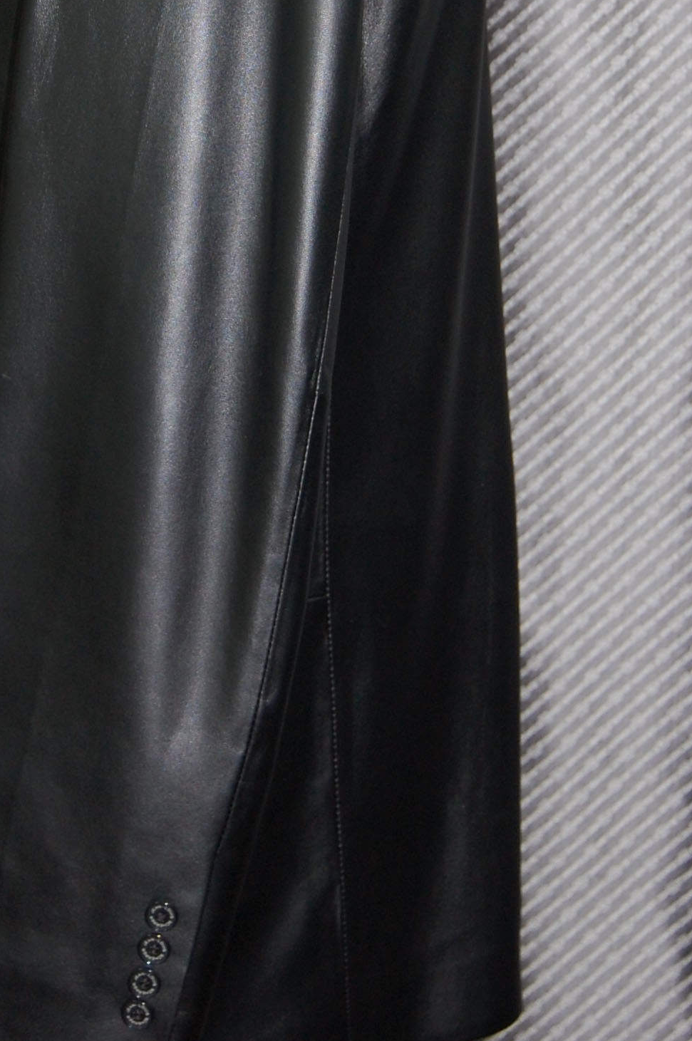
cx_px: 232
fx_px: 3034
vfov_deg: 19.2
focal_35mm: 105
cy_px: 122
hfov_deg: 13.0
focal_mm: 34
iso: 400
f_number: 4.5
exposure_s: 1/60
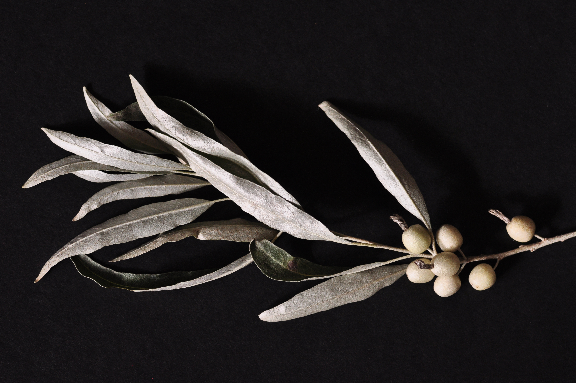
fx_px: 2397
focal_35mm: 150
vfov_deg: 9.1
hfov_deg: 13.7
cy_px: 192
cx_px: 288
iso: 640
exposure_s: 1/100
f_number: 7.1
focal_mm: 100
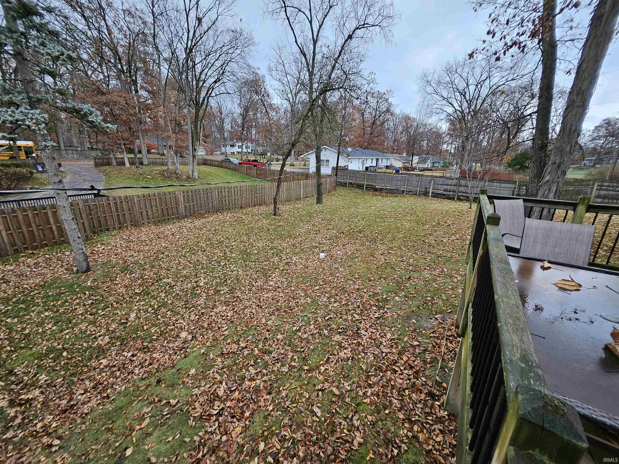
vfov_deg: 89.9
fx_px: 232
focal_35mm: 13
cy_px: 232
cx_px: 310
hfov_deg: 106.2
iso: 40
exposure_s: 1/60
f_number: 2.2
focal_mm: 1.74
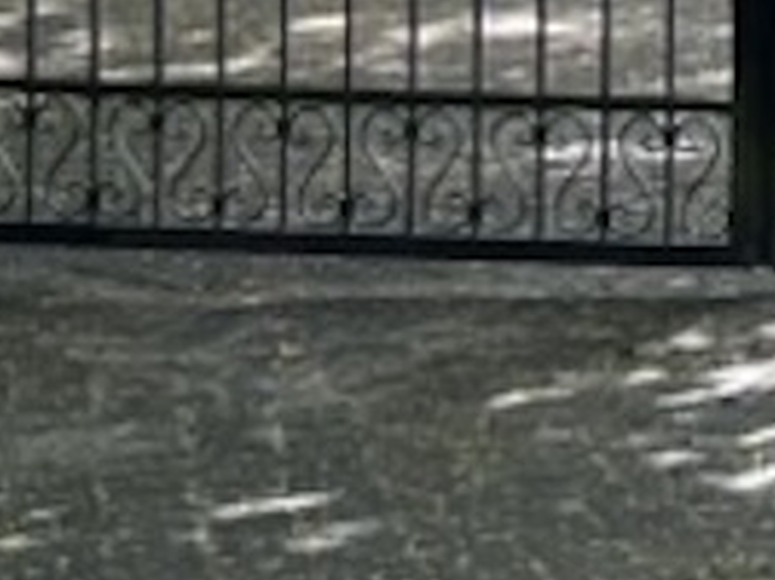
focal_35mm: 199
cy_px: -524
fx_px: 4453
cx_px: 1809
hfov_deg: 9.0
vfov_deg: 7.2
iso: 50
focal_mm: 5.7
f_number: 1.5
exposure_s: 1/427
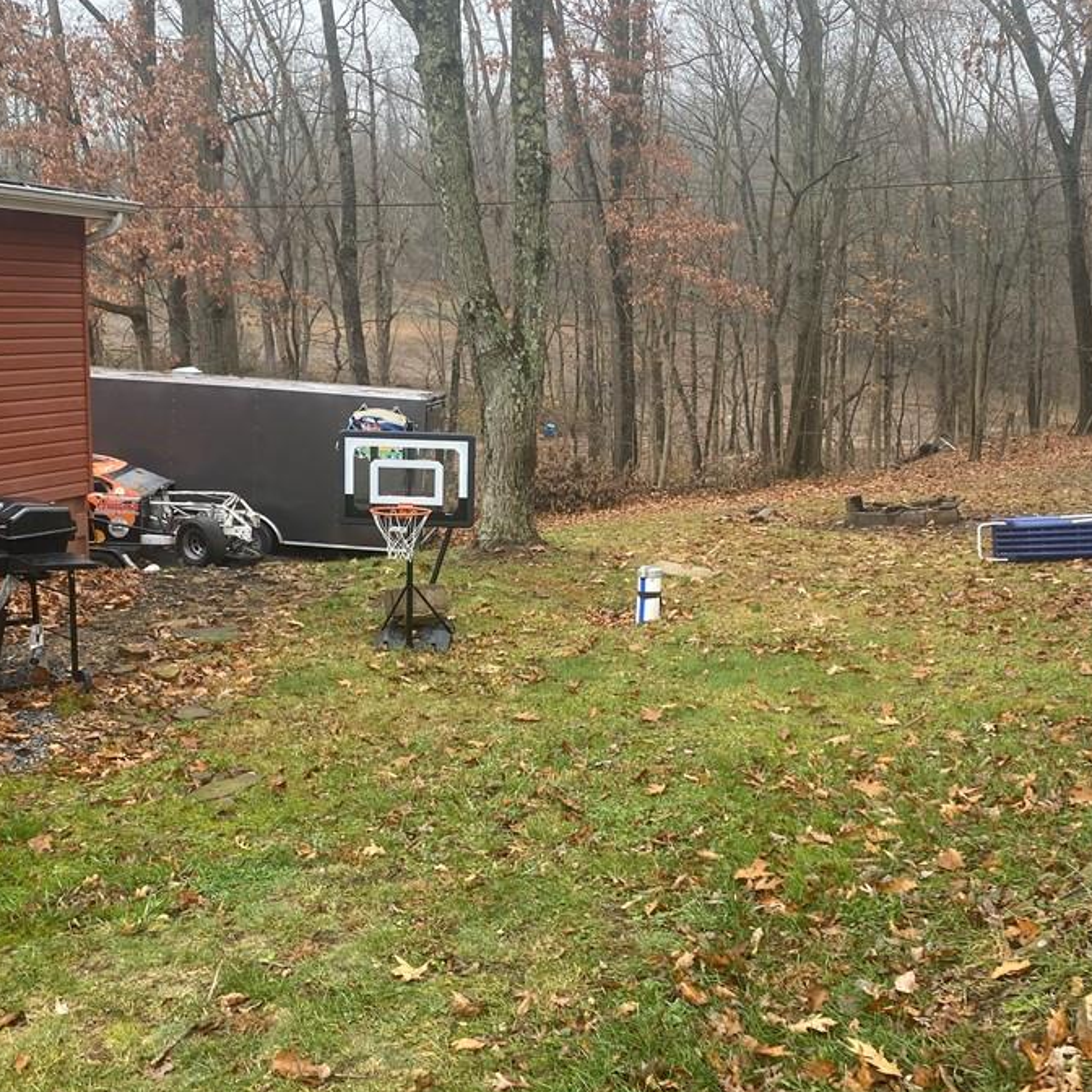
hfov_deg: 47.2
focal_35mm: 35
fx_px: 1249
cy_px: 514
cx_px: 562
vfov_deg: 47.2
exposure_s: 1/121
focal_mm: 4.25
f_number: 1.8
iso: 40
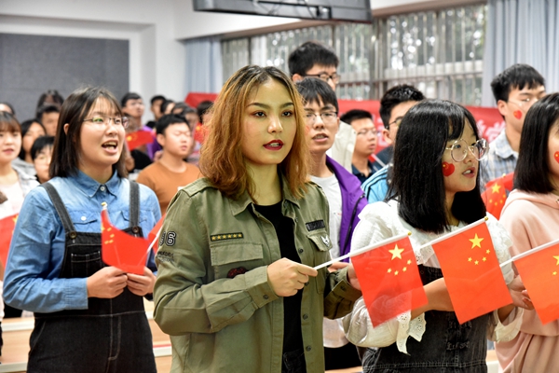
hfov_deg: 24.8
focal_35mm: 82
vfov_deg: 16.7
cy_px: 186
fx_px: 1273
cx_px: 280
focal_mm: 82
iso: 5000
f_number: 7.1
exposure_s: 1/50
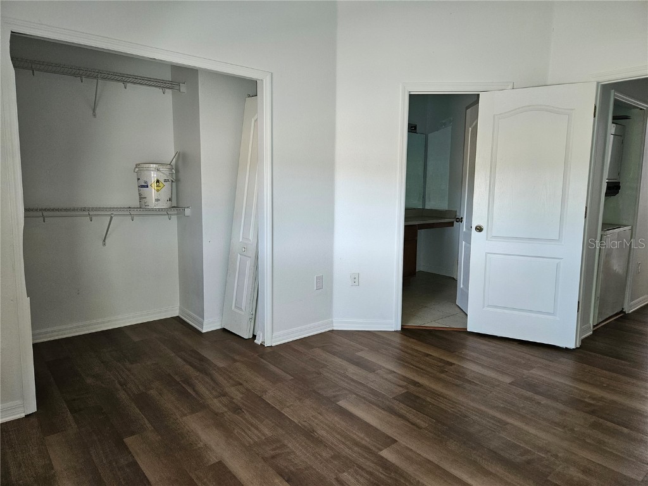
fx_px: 431
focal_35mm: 23
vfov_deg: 58.9
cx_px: 324
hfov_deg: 73.9
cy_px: 243
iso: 250
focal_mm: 5.4
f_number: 1.8
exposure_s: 1/51
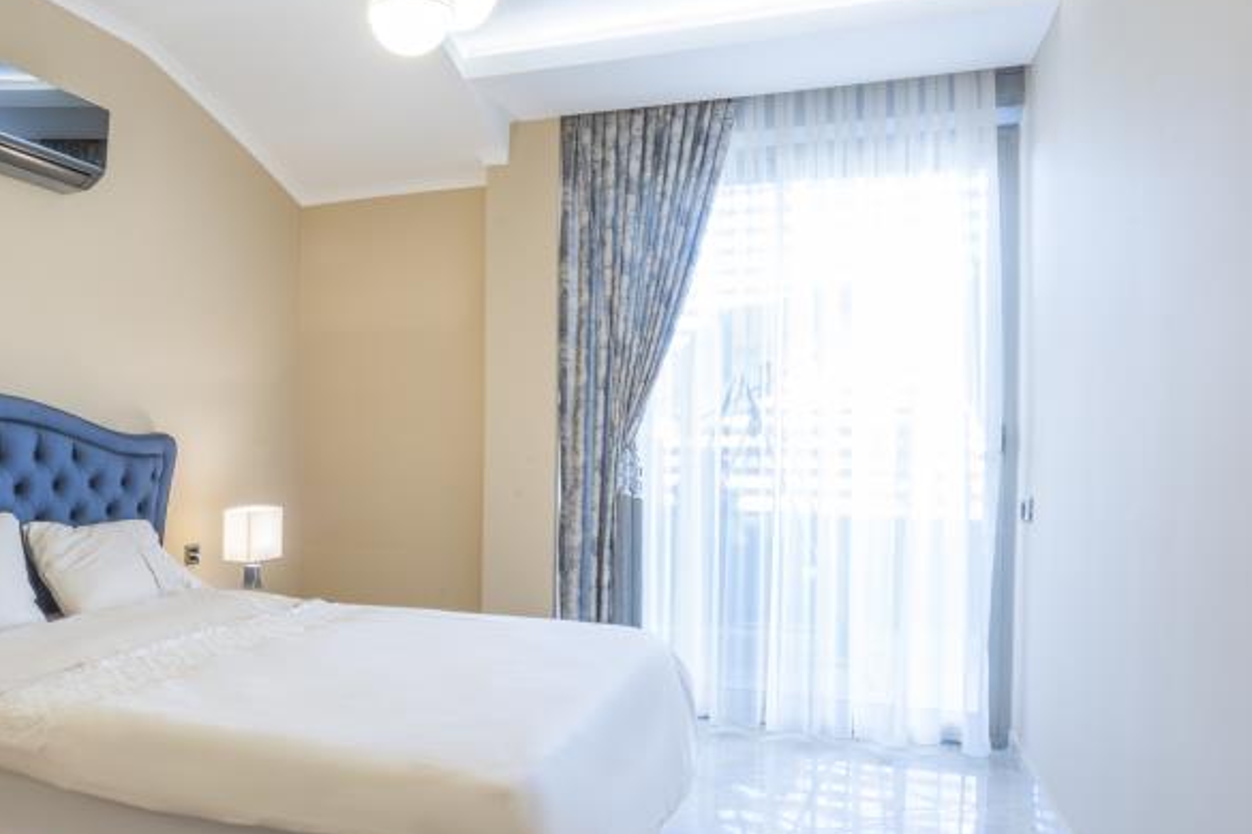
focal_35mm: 28
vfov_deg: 46.3
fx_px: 974
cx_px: 407
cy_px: 462
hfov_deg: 63.6
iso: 200
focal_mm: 16
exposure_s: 3.2
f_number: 20
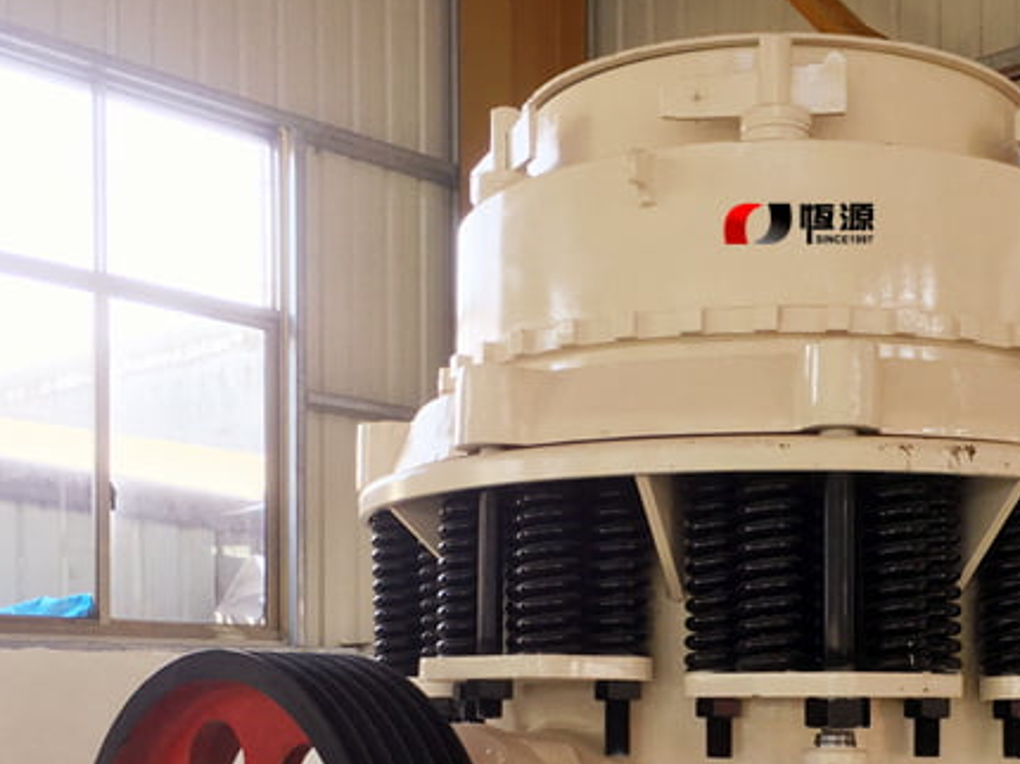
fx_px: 1590
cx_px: 695
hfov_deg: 35.2
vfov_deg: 26.2
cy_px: 681
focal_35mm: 54
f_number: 2.2
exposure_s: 1/100
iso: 32
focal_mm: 4.15
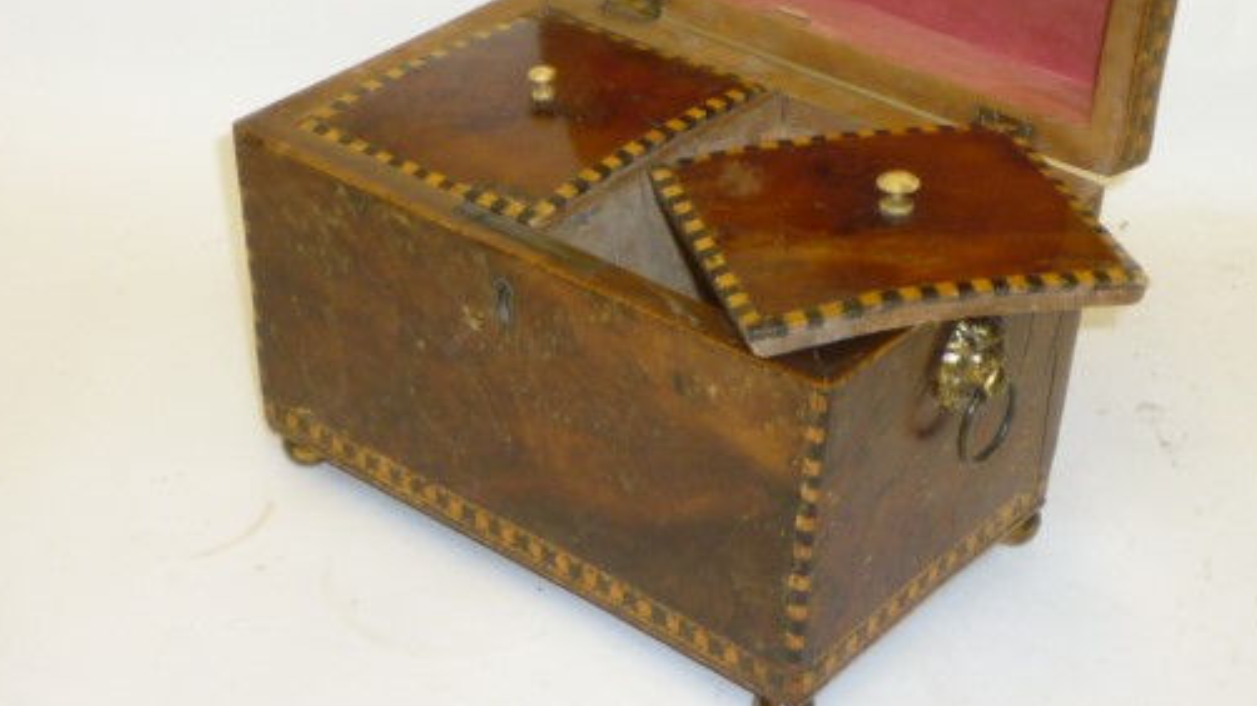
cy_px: 135
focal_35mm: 82
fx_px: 2732
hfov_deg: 25.8
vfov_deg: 14.6
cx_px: 771
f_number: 3.3
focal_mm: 5.3
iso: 100
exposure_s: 1/30
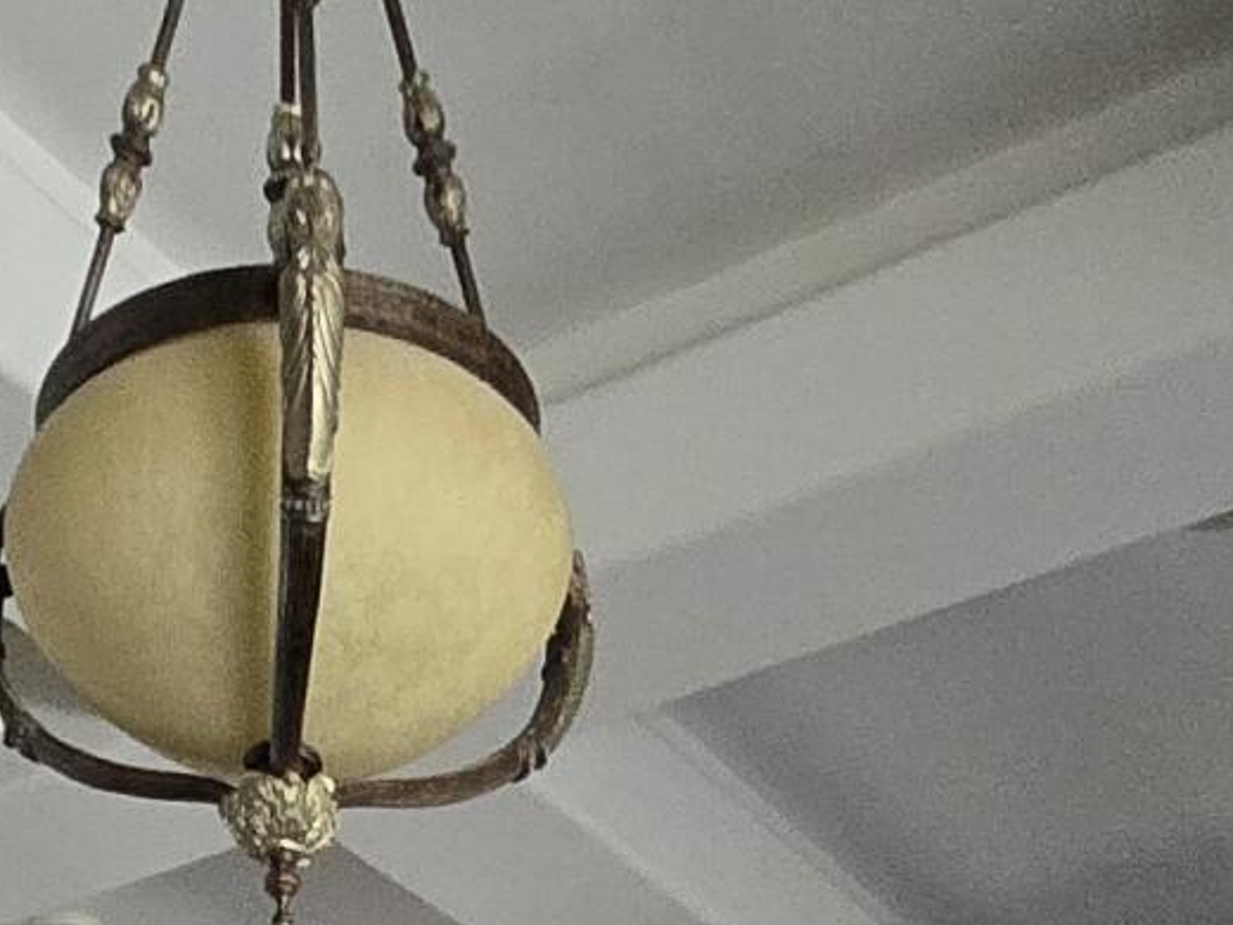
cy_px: 2609
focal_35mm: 75
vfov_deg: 12.1
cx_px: 221
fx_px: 2671
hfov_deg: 25.5
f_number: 2.2
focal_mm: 1.7
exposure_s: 1/60
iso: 320
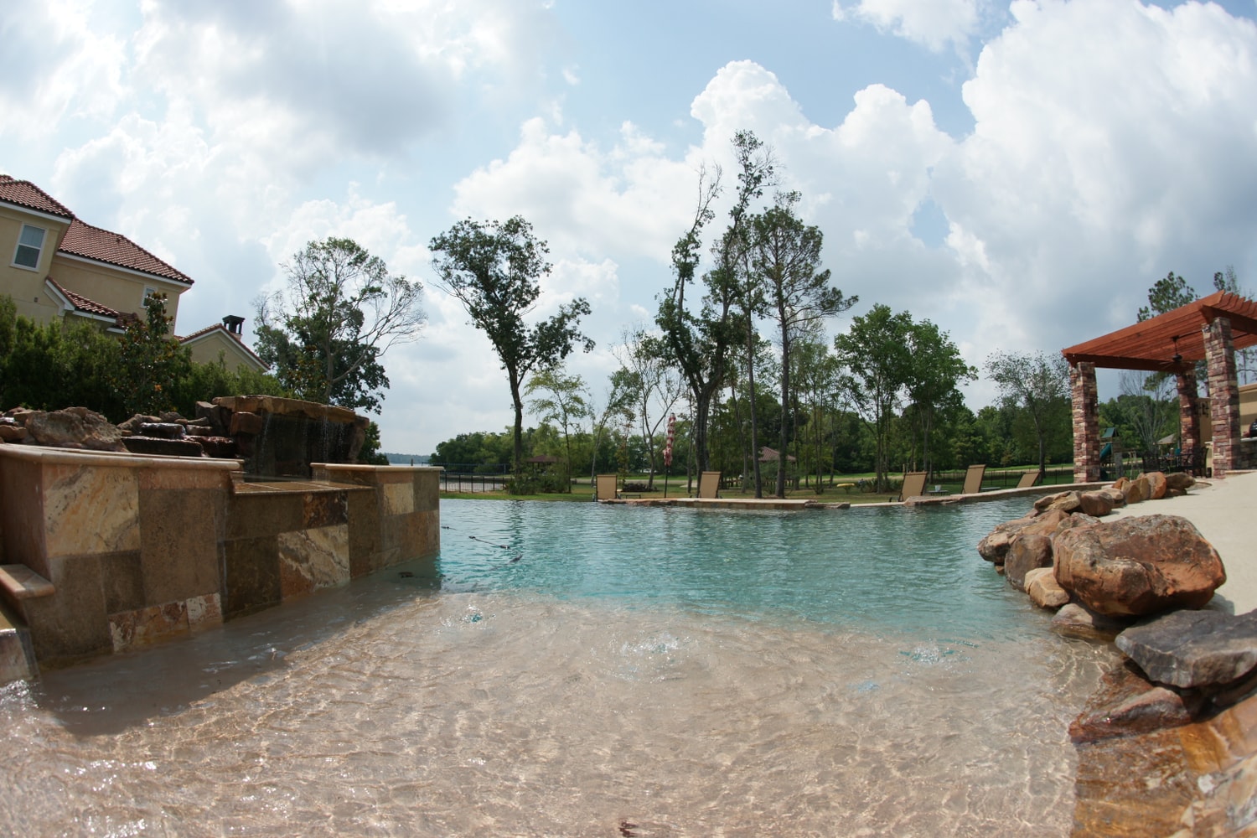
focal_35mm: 16
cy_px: 419
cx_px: 628
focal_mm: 16
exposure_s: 1/500
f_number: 9
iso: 200
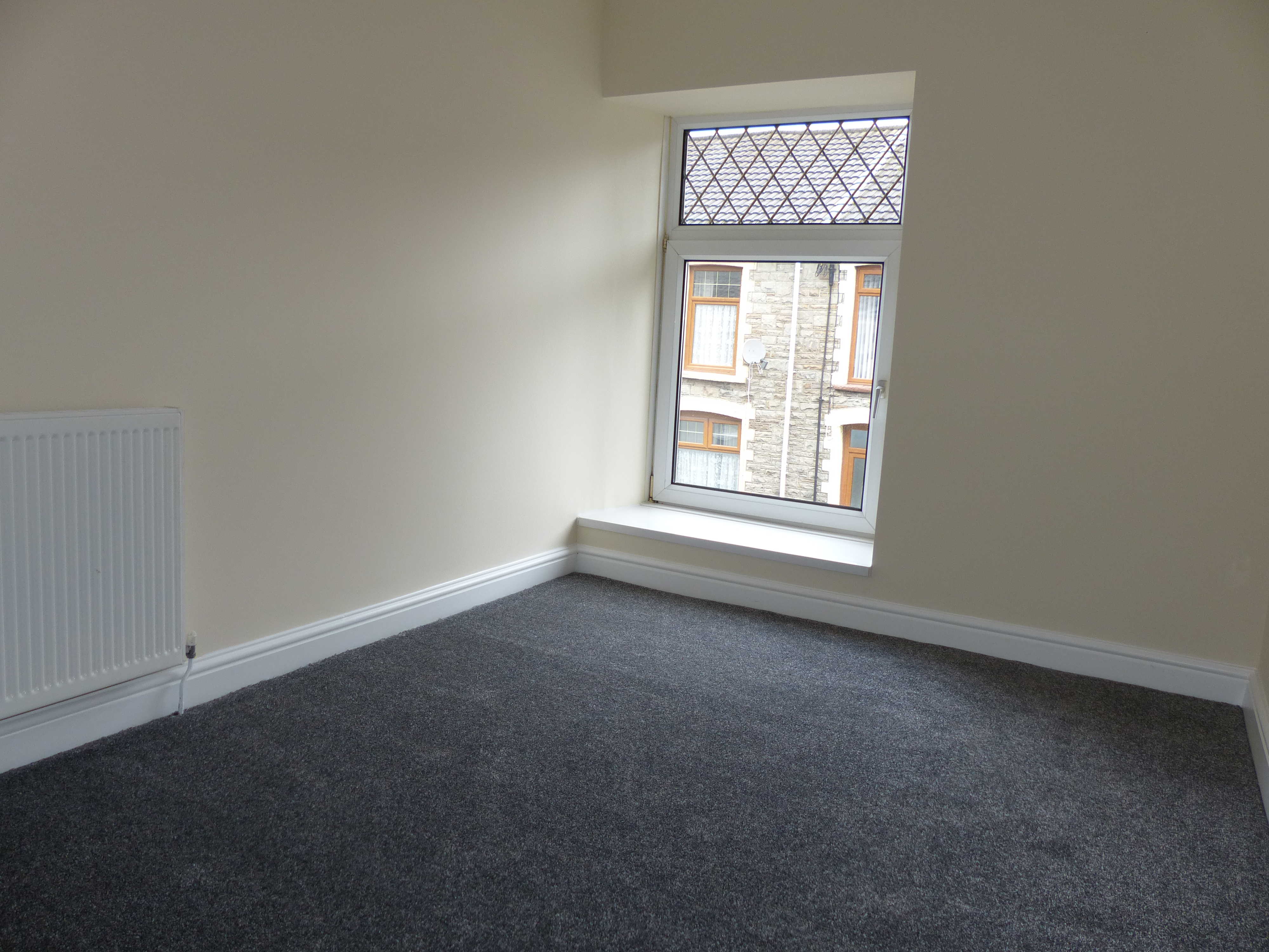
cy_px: 476
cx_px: 634
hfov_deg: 69.4
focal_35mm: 25
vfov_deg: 54.9
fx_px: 916
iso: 100
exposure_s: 1/80
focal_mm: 4.5
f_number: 2.8
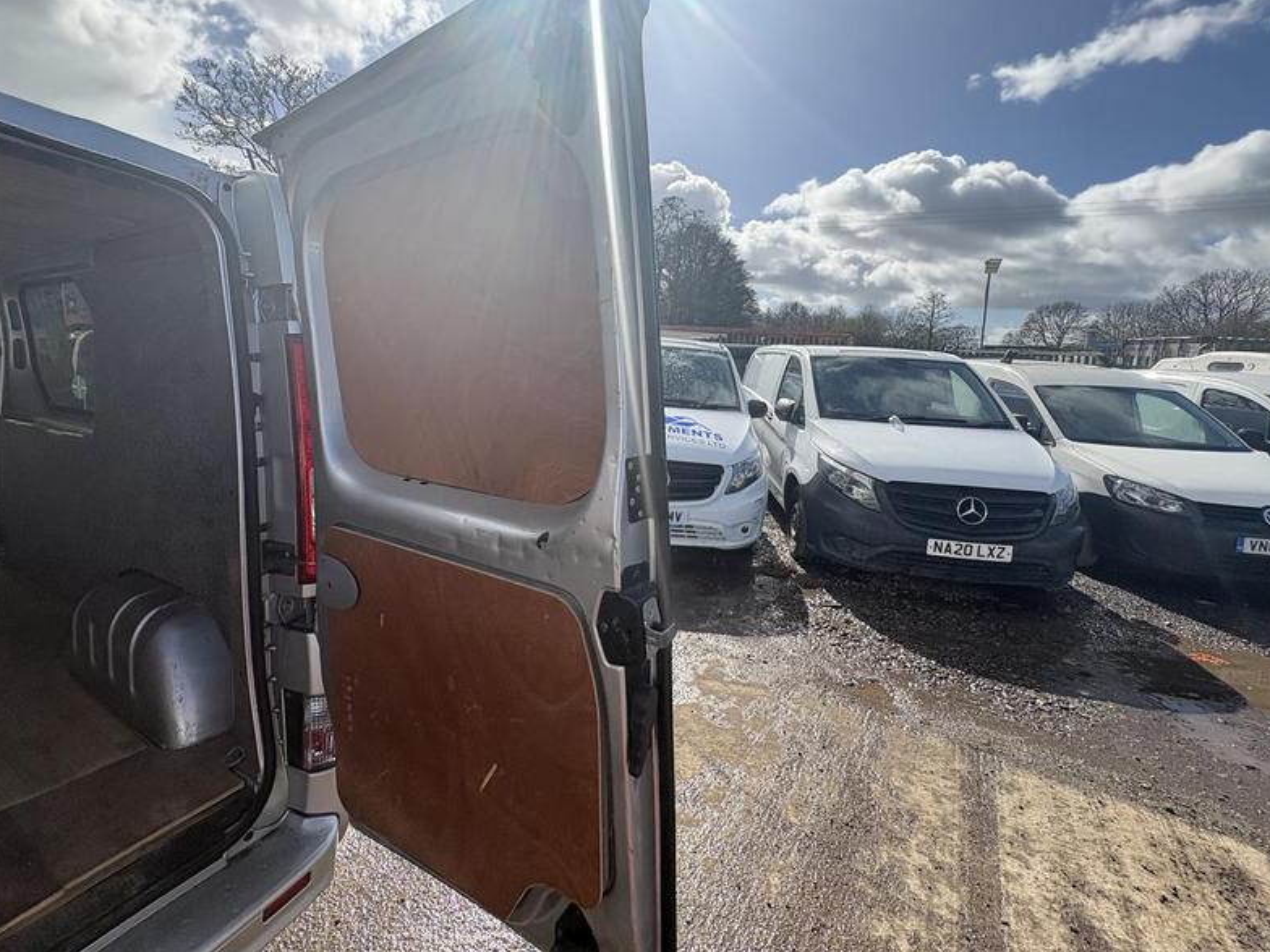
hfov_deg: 94.1
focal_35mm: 16
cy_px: 410
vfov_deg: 77.7
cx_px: 562
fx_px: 587
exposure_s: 1/1299
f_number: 2.2
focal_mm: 2.22
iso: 50
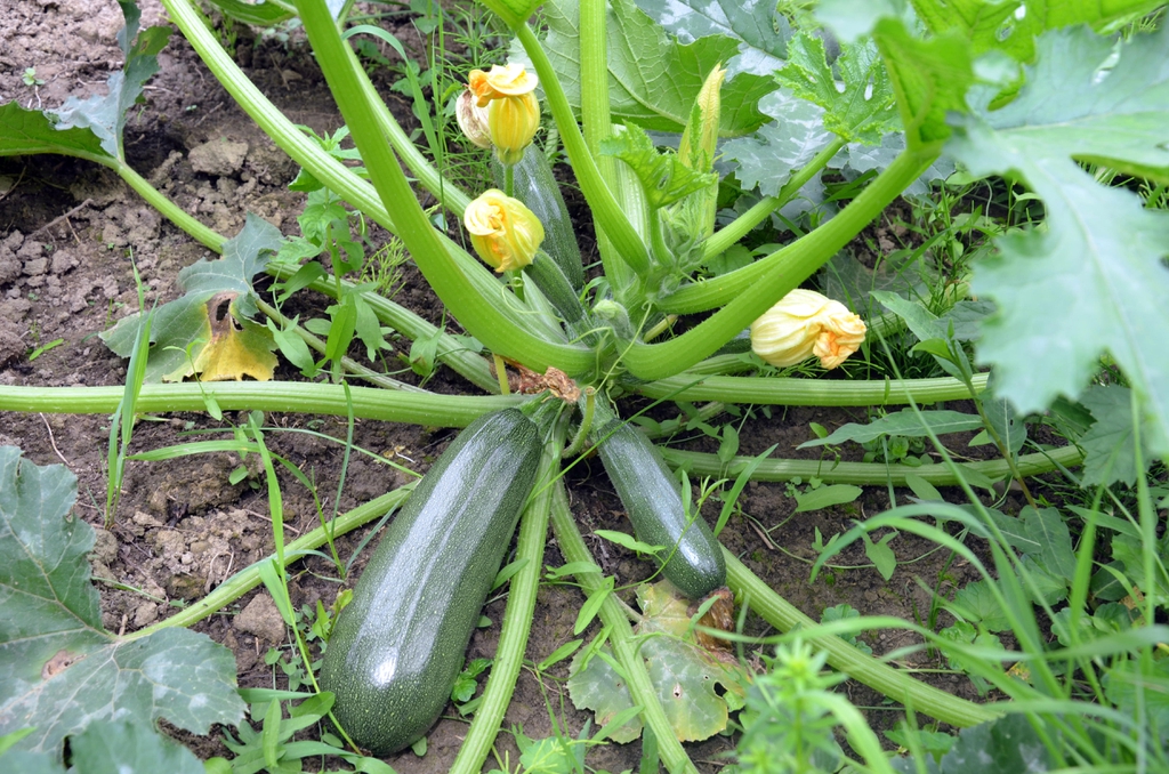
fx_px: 1555
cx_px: 584
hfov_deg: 41.2
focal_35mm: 48
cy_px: 387
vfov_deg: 27.9
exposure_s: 1/60
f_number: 8
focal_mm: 32
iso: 140
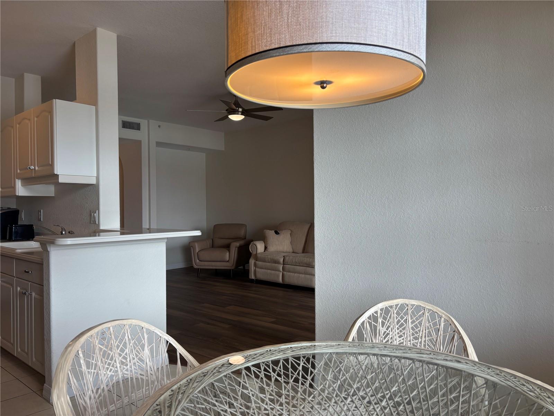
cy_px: 208
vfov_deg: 53.1
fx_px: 416
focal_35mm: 26
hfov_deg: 67.3
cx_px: 277
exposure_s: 1/149
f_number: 1.6
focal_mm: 5.96
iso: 40
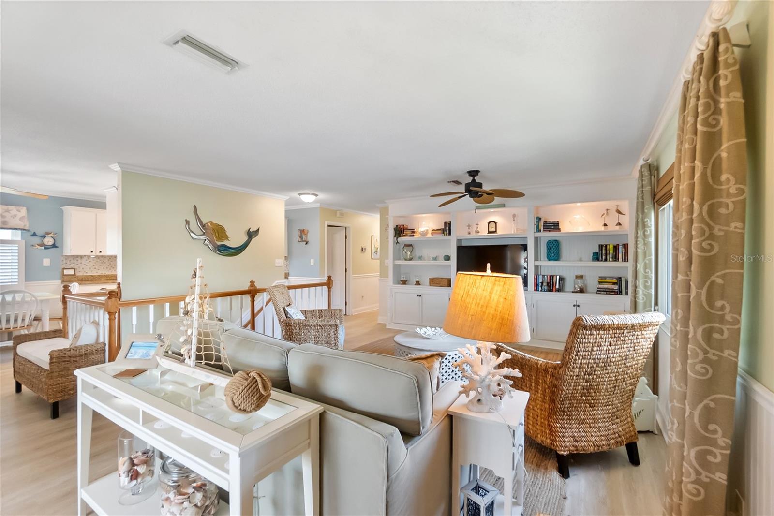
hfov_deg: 100.4
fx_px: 323
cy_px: 258
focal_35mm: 15
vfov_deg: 77.3
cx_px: 387
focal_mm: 10
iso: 3200
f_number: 4
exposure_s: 1/200
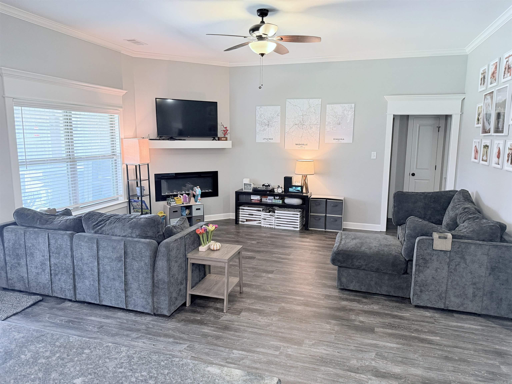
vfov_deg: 56.8
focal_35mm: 24
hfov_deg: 71.6
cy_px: 192
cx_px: 256
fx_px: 355
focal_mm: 6.76
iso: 250
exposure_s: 1/60
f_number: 1.78
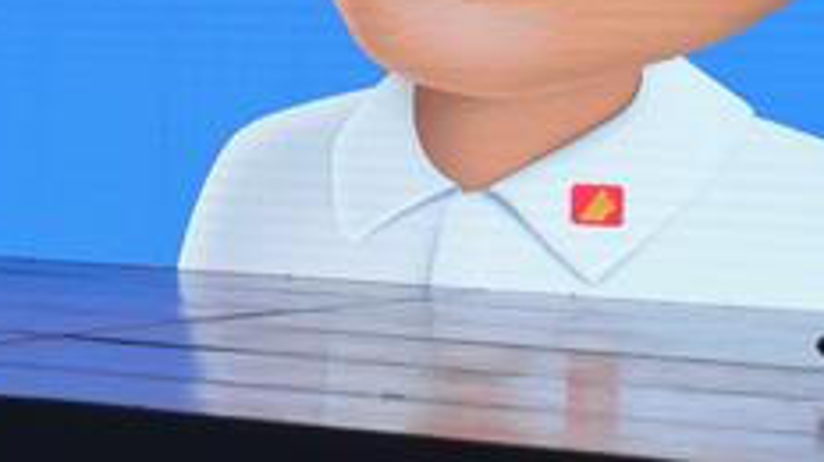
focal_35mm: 122
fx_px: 2663
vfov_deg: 9.7
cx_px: 327
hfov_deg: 17.6
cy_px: -114
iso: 720
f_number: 5
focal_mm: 36
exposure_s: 1/60
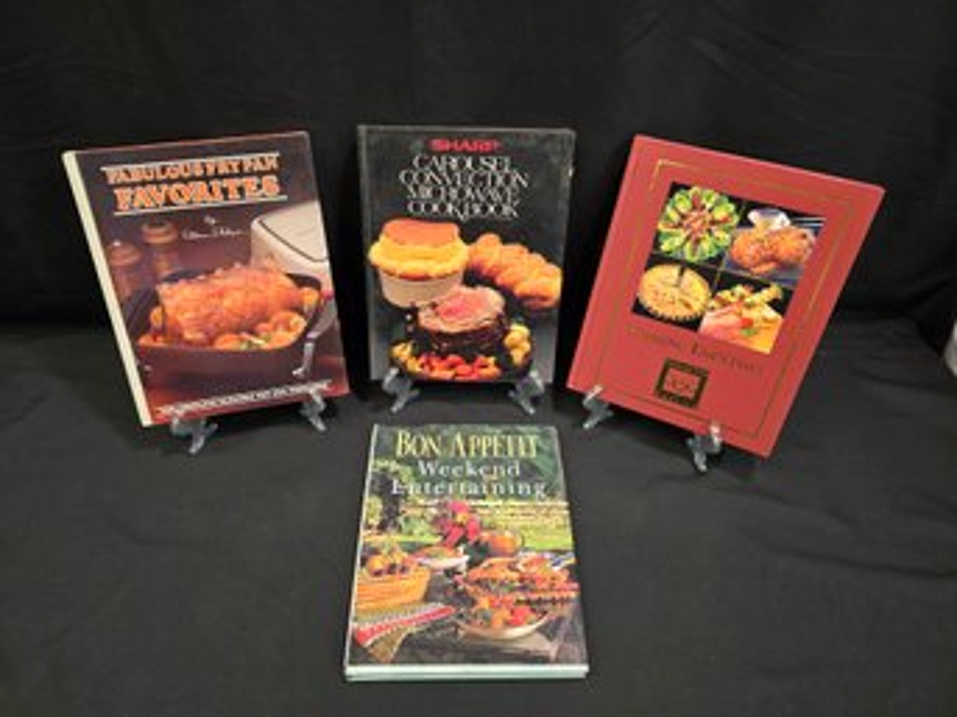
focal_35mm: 23
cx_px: 478
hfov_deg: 73.9
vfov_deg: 58.8
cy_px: 358
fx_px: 636
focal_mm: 6.3
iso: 640
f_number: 1.7
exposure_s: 1/60
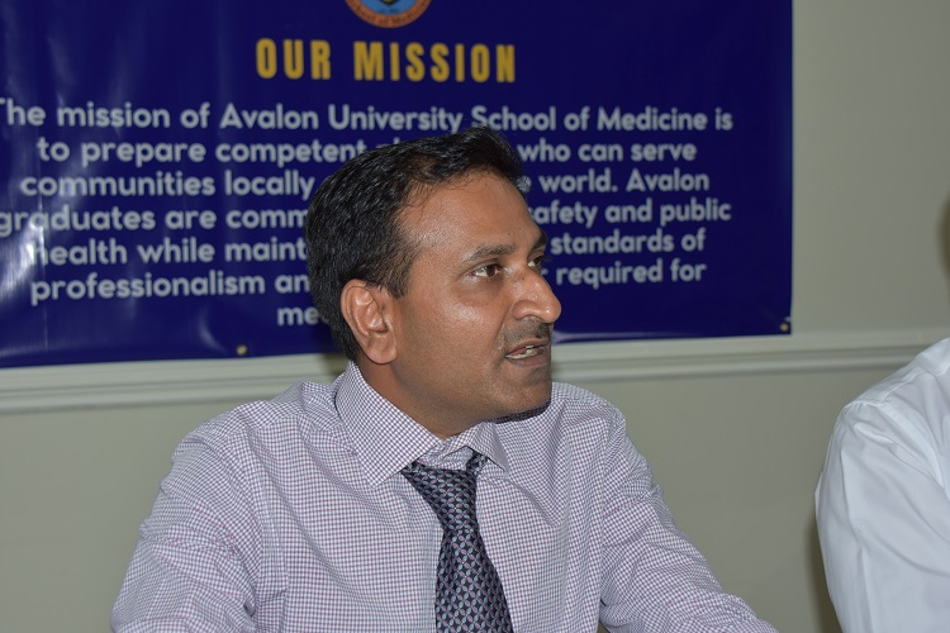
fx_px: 1742
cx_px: 475
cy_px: 316
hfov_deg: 30.5
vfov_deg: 20.6
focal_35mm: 66
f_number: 5
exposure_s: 1/60
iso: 200
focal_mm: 44
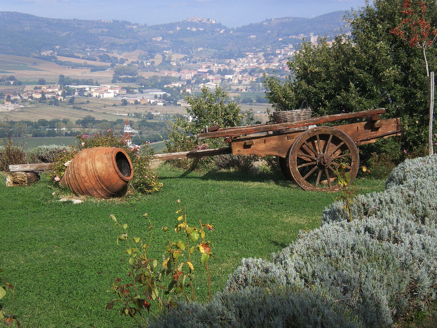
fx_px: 1035
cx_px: 218
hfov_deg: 23.8
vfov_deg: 18.0
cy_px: 164
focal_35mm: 82
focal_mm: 14.3
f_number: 5.1
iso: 50
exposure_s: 1/200
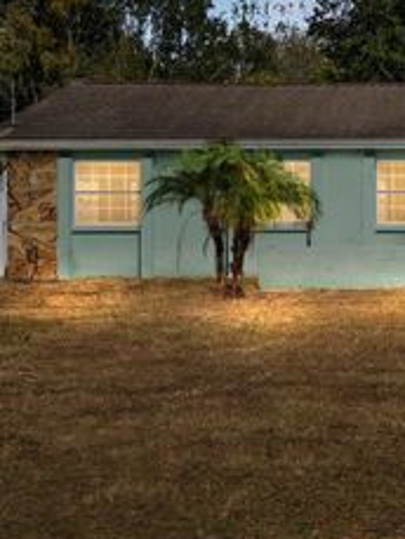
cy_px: 197
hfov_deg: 22.1
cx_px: 438
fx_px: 982
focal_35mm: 63
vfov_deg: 30.6
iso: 250
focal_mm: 30
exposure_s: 1/640
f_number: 9
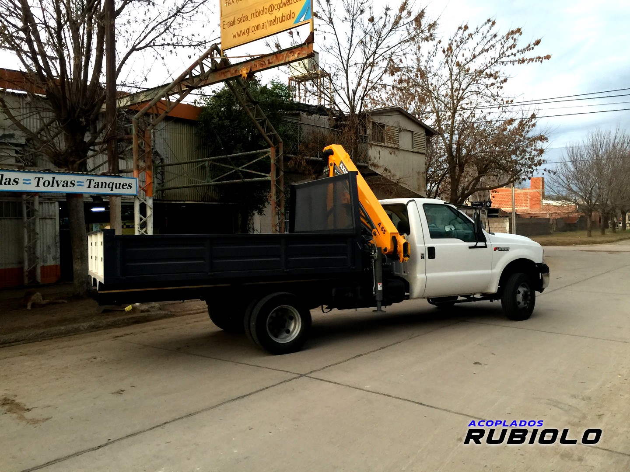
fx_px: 528
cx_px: 315
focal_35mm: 29
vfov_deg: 48.2
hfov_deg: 61.7
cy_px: 236
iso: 64
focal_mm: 4.15
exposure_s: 1/15
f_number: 2.2
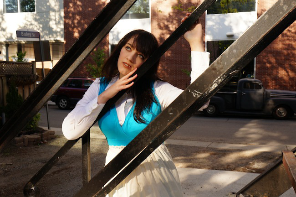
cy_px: 98
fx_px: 308
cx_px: 148
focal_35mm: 38
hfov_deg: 51.3
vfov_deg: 35.4
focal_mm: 25
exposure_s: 1/60
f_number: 7.1
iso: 100
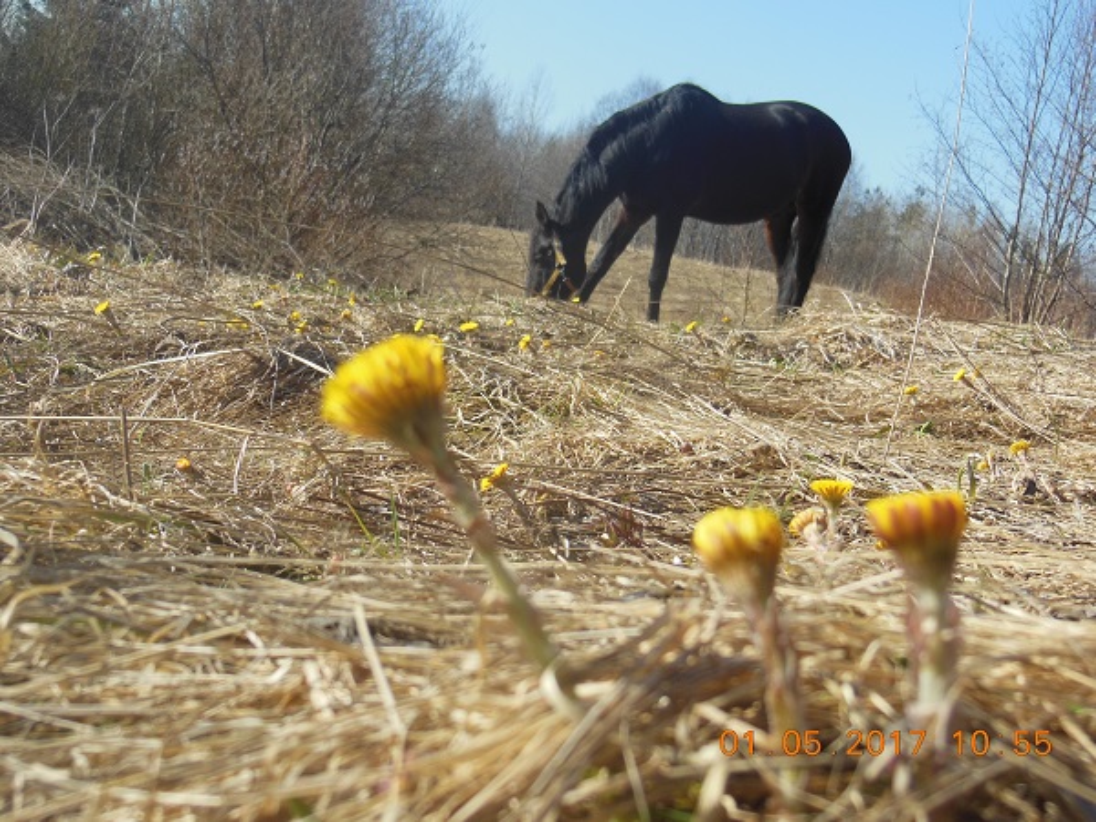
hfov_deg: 32.2
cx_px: 548
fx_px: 1900
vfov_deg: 24.4
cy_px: 411
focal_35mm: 60
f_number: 5
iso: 125
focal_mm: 10.7
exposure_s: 1/400
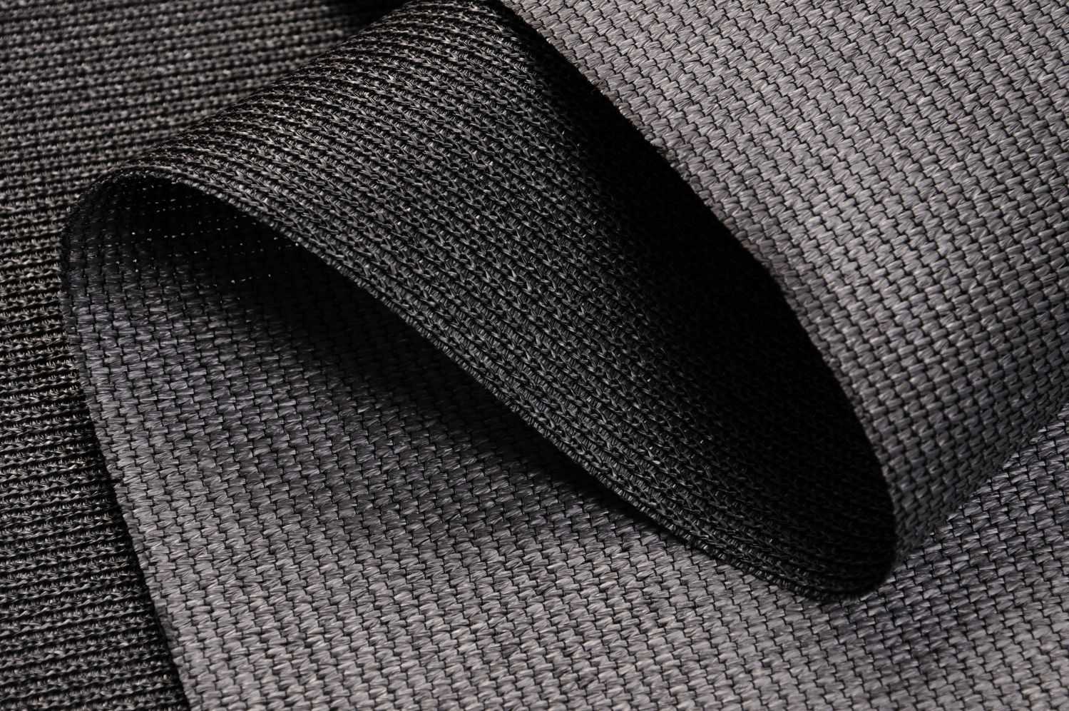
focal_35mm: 158
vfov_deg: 8.7
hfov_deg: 13.1
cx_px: 534
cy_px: 356
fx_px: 4672
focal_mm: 105
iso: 200
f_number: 11
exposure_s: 1/125
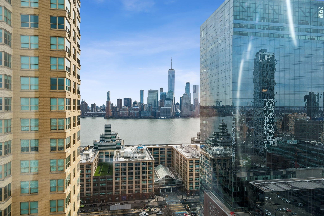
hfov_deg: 73.7
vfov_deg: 53.1
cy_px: 108
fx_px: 216
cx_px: 162
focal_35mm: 24
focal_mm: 16
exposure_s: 1/320
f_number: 8
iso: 125
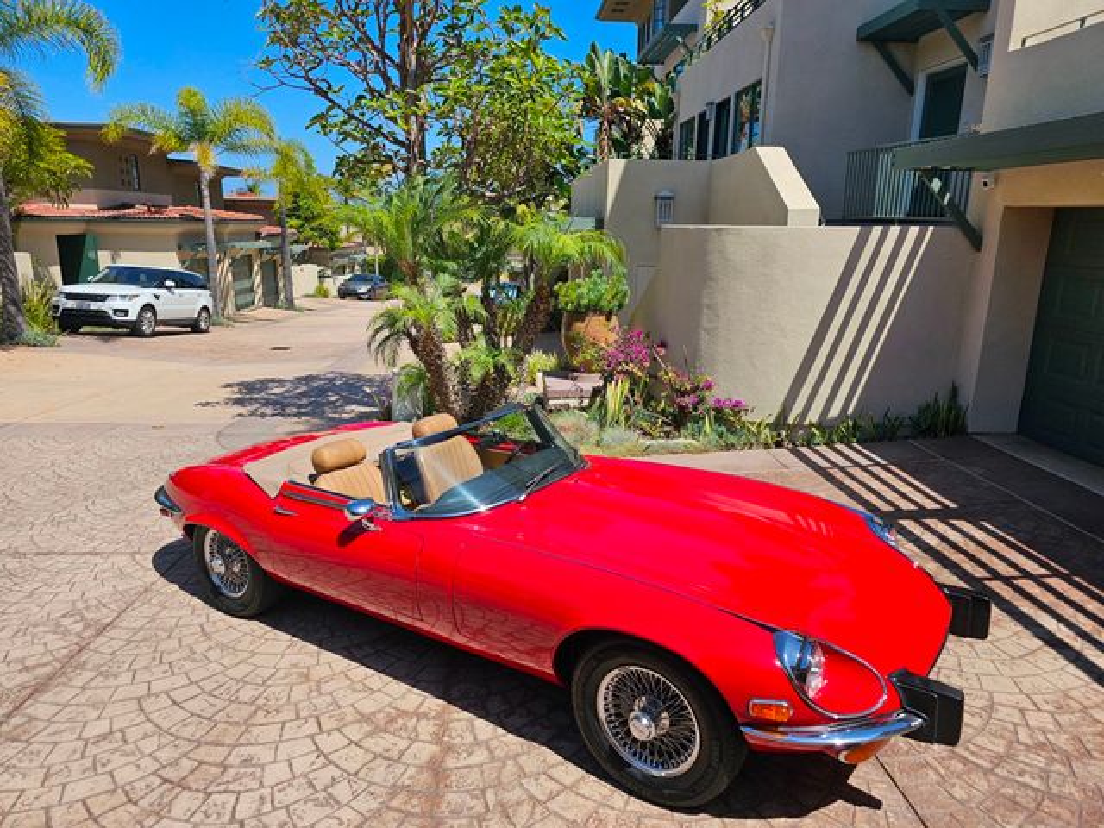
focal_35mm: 23
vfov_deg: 58.9
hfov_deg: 73.9
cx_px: 552
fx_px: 734
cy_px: 414
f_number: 1.7
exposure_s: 1/984
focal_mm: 6.3
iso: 10
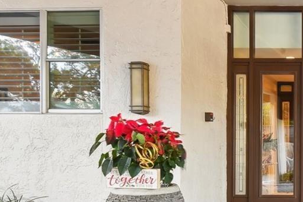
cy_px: 154
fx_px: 395
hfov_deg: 34.4
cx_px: 355
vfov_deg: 28.1
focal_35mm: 47
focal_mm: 10
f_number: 7.1
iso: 100
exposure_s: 1/6
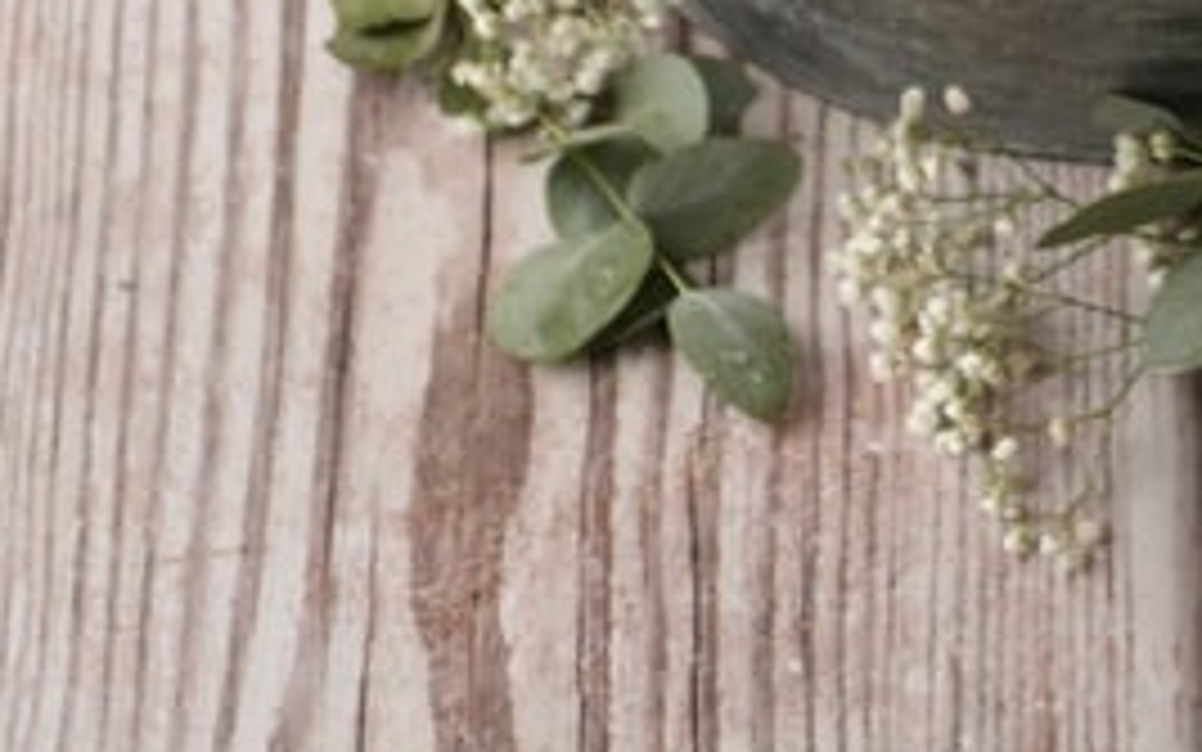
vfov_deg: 4.8
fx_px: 8748
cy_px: -1004
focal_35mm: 267
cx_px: 1173
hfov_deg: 7.8
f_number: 3.5
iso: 200
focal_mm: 70
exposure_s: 1/200
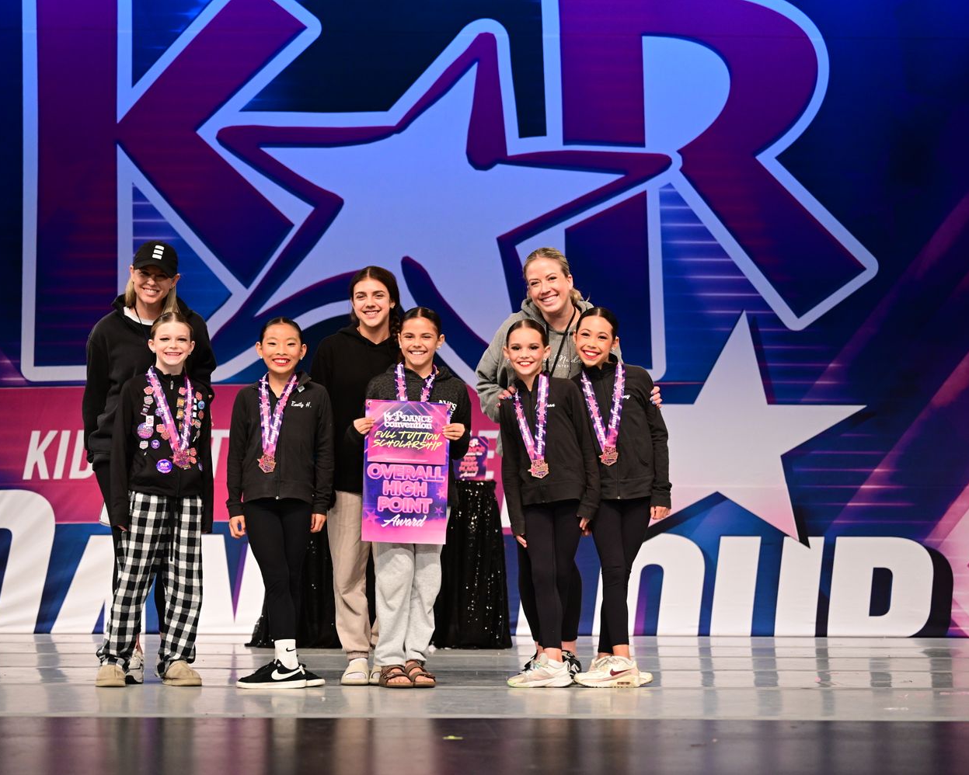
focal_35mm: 79
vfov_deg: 19.4
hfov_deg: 24.1
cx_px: 453
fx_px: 2266
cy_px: 388
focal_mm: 70
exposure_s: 1/800
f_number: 2.8
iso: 2000
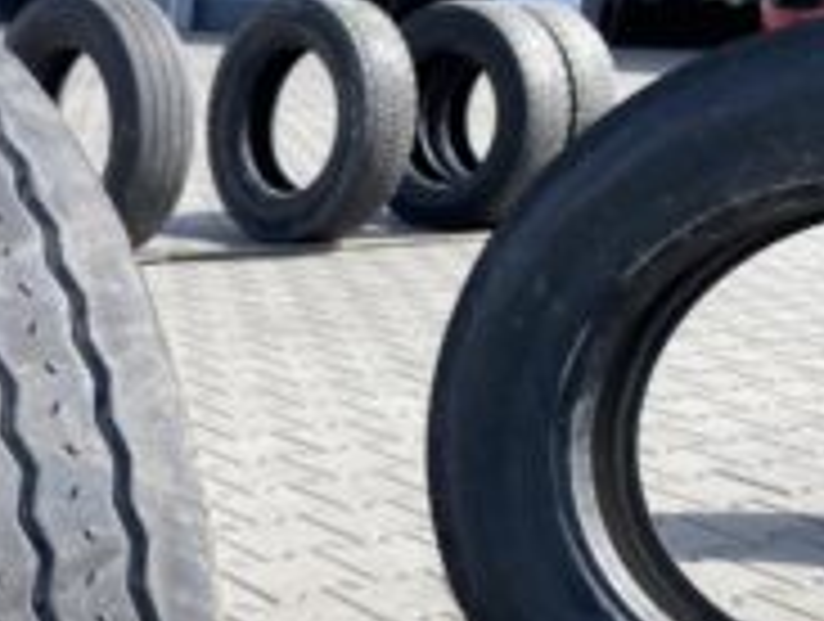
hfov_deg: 28.9
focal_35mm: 61
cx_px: -59
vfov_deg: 23.4
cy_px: 569
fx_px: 1455
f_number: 1.8
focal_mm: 4.25
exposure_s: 1/1147
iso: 32
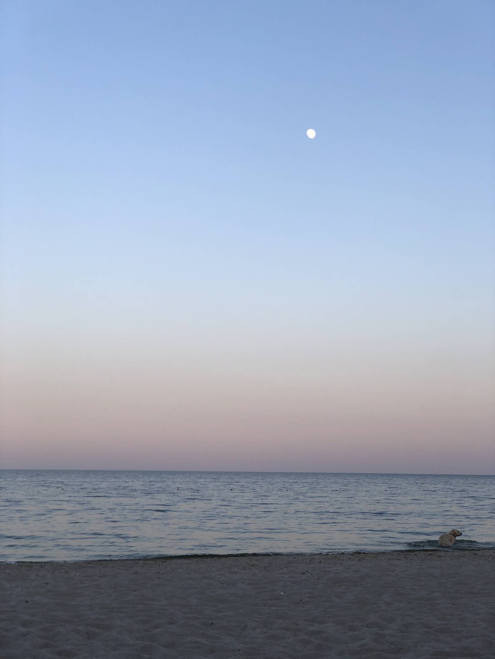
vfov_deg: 36.8
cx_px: 248
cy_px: 330
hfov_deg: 28.0
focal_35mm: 52
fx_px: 991
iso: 16
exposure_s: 1/211
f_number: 2.4
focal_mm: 6
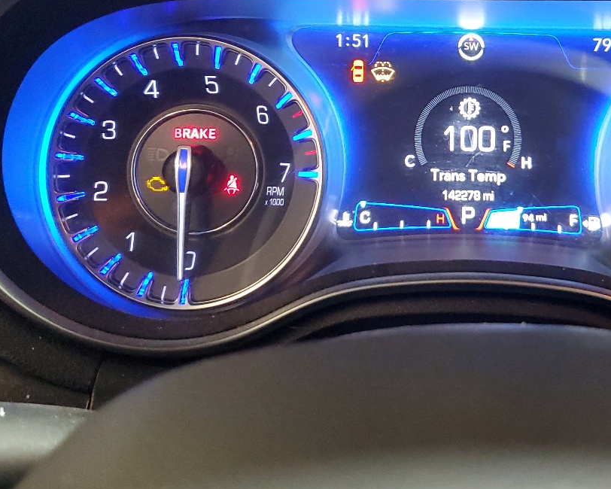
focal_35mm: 50
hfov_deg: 36.5
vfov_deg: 29.8
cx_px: 455
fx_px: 904
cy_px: 132
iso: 303
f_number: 1.5
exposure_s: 1/40
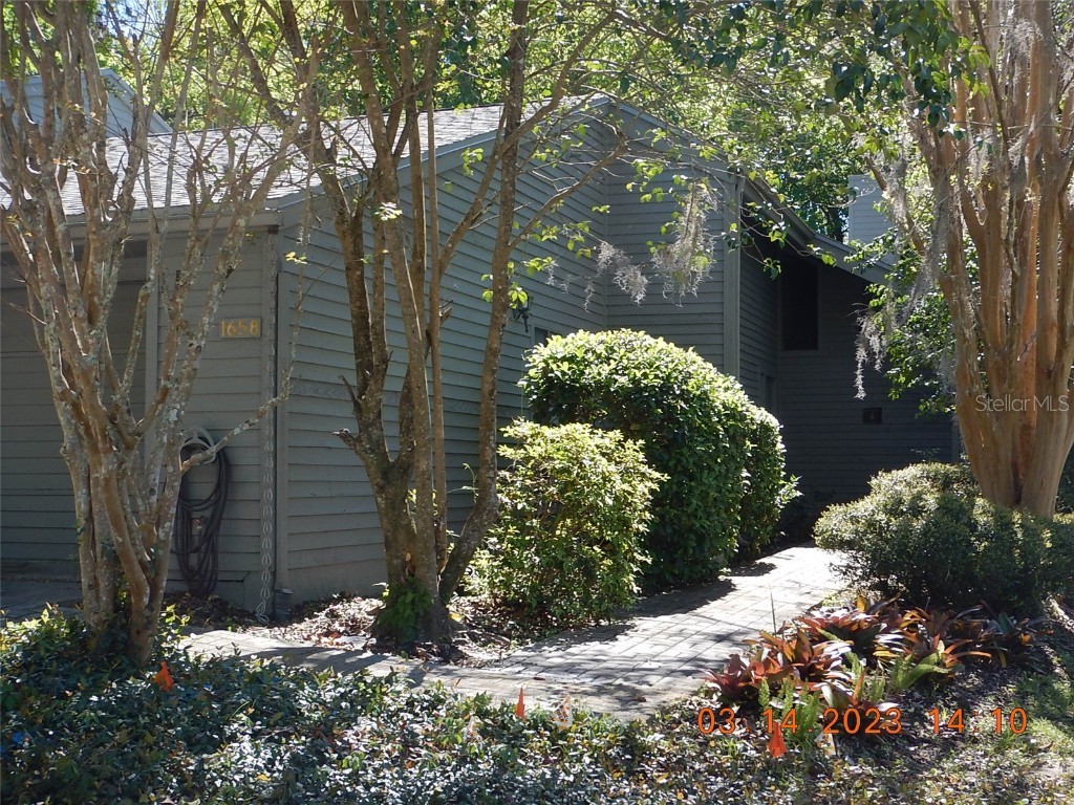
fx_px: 1489
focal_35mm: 48
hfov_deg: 39.7
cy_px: 402
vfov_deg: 30.3
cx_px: 537
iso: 125
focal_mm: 8.5
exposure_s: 1/200
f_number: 4.3
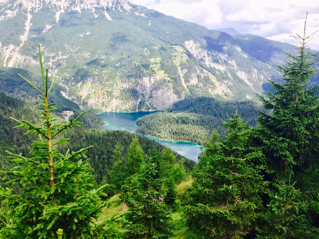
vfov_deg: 48.2
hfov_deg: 61.7
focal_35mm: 29
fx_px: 267
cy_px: 120
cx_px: 160
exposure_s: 1/746
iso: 32
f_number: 2.2
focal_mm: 4.15
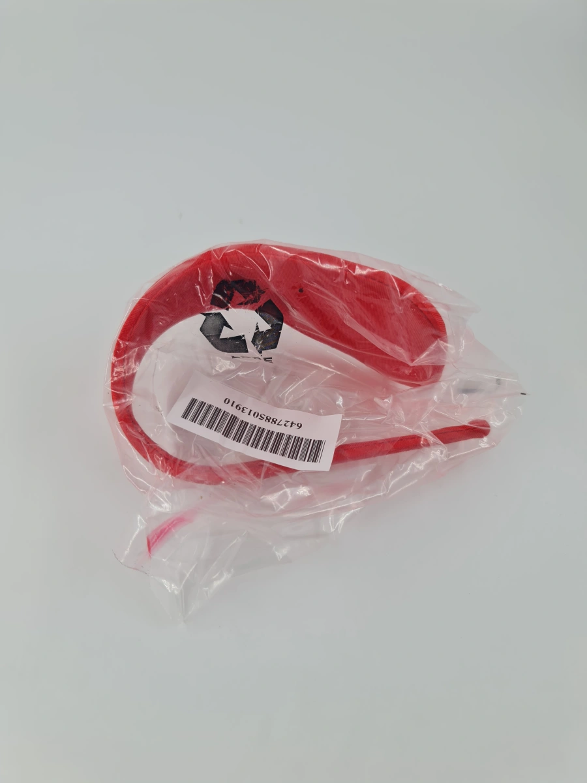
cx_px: 294
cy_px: 392
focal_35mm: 25
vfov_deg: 69.4
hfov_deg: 54.9
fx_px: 565
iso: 50
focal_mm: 7
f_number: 1.8
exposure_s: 1/284
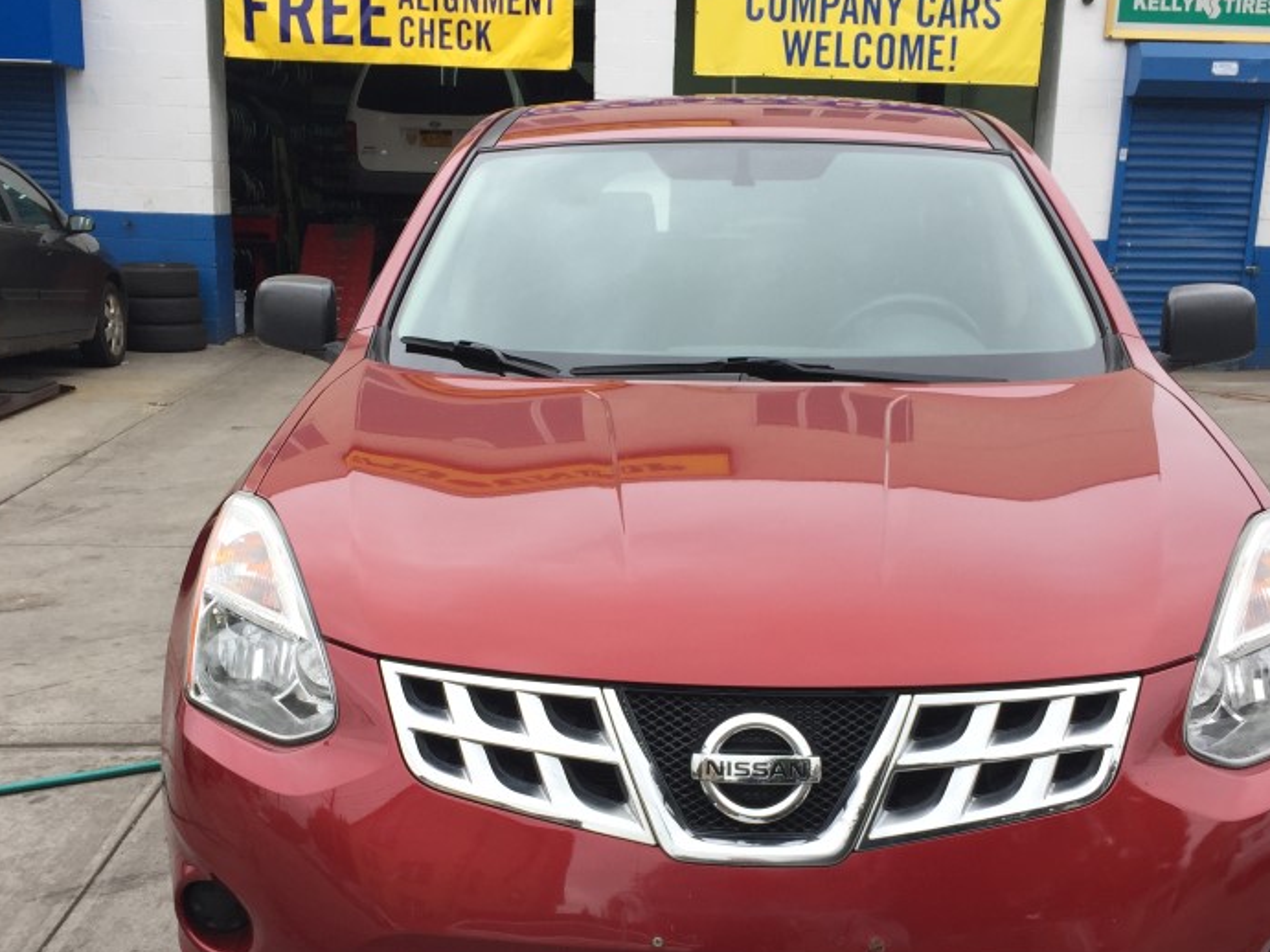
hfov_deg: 43.9
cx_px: 629
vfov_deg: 33.3
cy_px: 623
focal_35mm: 43
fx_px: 1577
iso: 32
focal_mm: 4.15
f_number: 2.2
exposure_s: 1/306
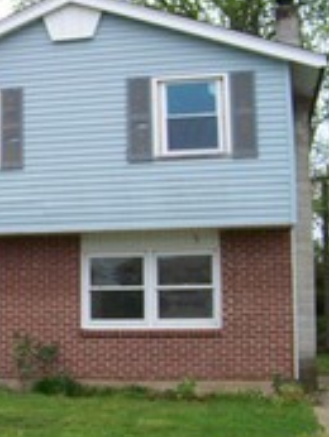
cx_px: -25
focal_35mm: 66
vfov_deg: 29.4
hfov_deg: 21.2
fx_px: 835
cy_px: 227
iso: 250
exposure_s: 1/500
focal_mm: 5.85
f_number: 2.8
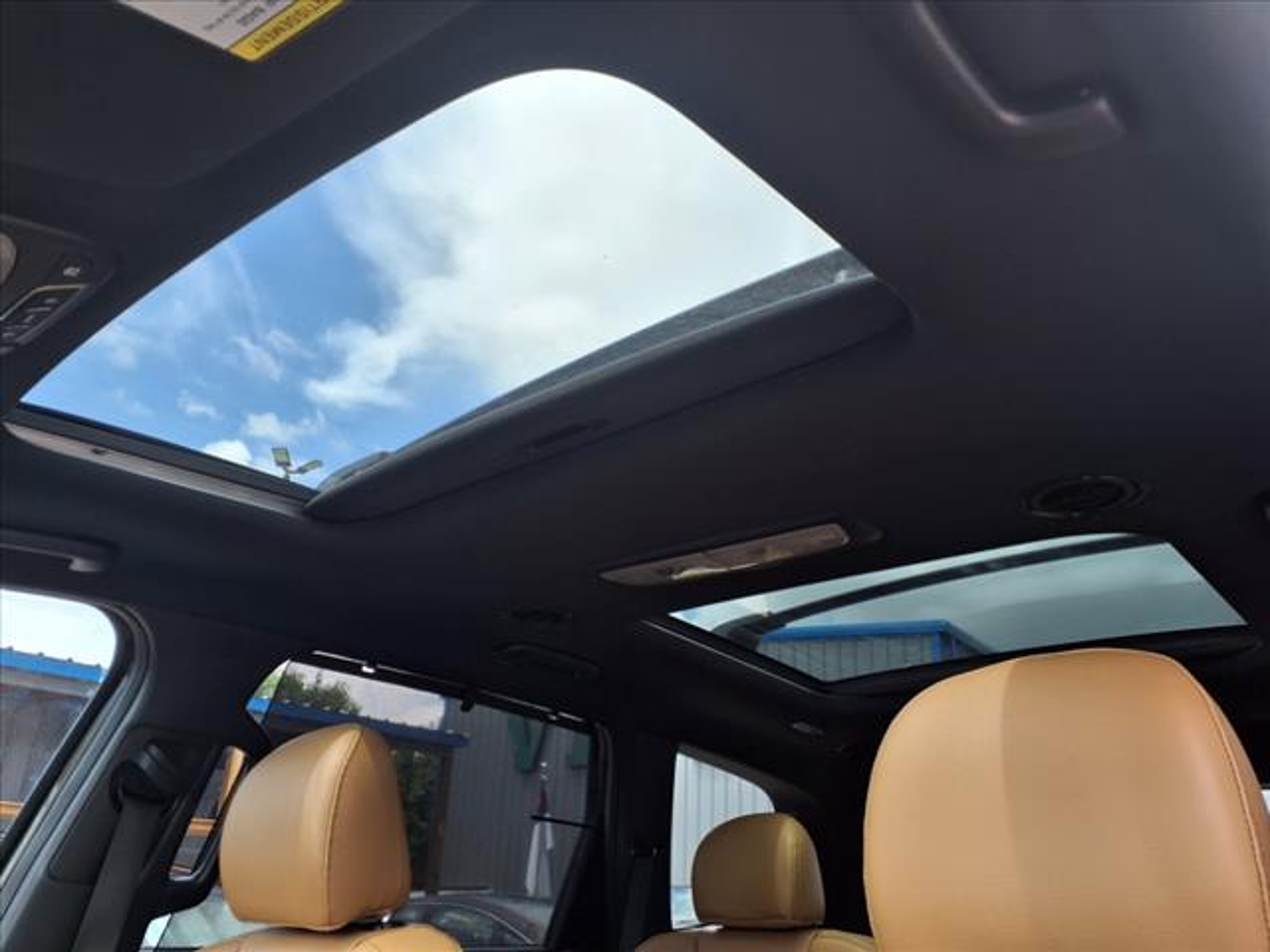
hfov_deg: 65.3
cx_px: 635
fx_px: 991
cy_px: 476
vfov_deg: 51.4
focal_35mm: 27
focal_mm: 3.58
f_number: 1.9
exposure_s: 1/250
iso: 40
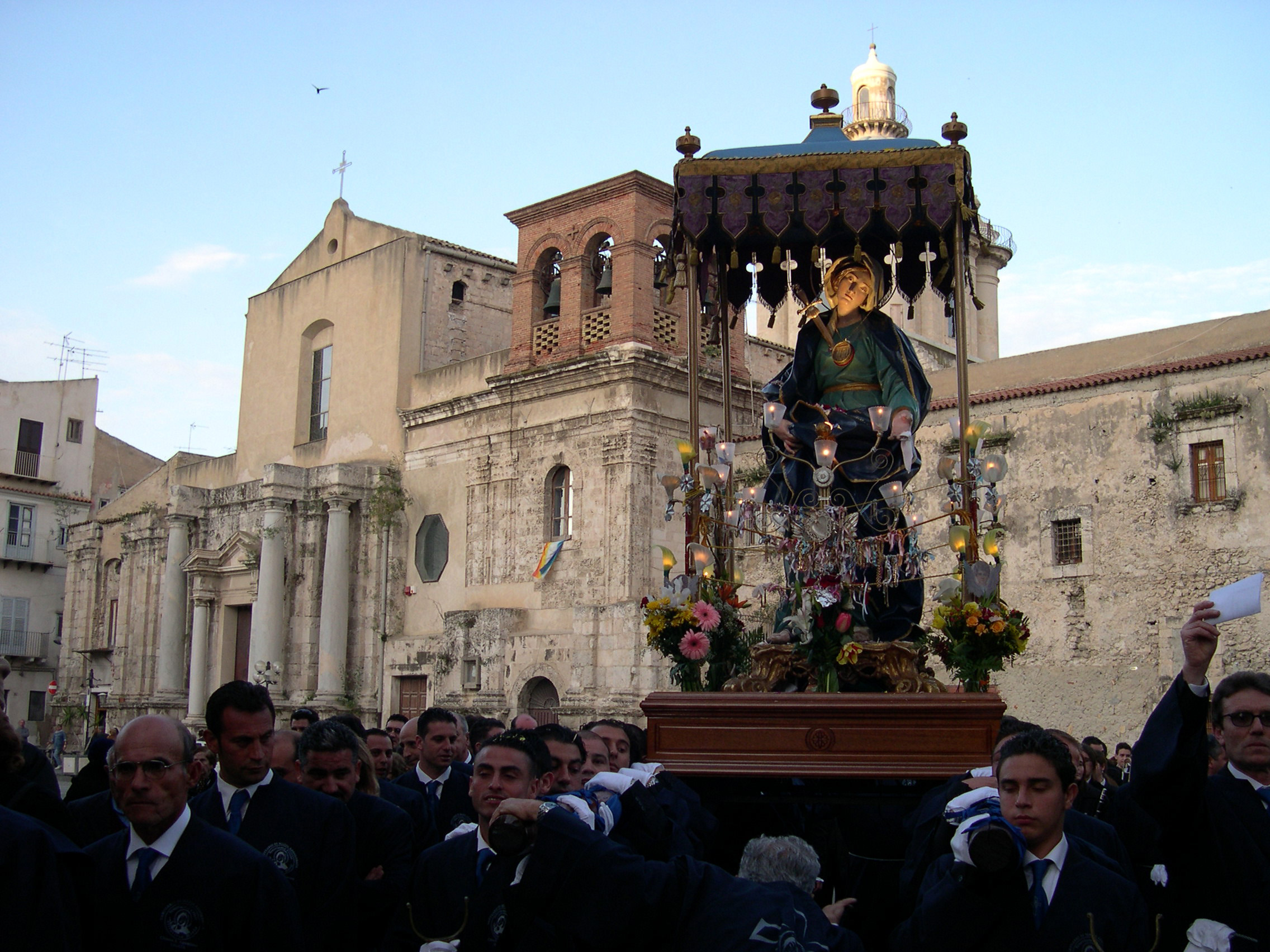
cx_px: 635
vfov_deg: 37.7
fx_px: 1394
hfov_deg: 49.0
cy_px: 476
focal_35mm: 38
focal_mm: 8
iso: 100
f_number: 2.8
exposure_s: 1/225
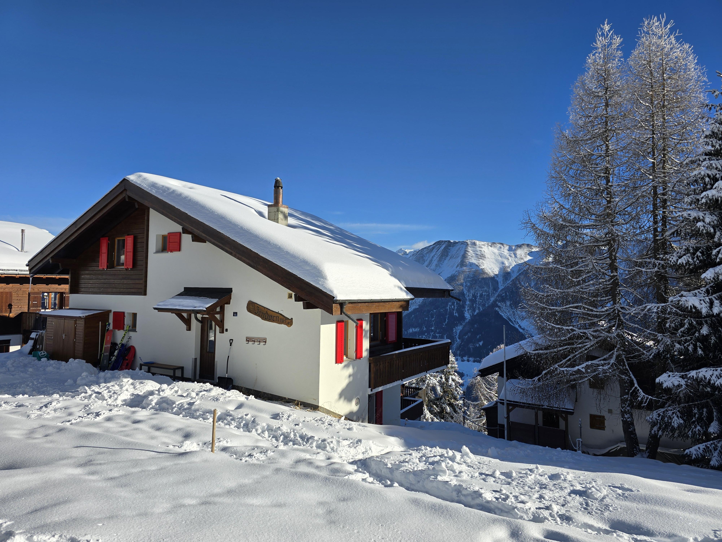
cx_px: 361
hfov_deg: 73.9
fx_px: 480
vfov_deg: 58.9
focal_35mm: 23
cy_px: 271
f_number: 1.7
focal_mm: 6.3
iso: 12
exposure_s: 1/1008
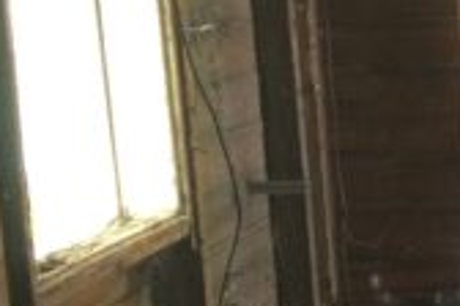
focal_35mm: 108
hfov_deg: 16.2
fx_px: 1380
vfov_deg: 12.6
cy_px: 284
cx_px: 805
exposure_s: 1/30
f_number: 2.2
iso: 200
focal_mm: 4.15
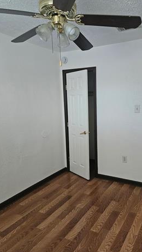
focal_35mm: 26
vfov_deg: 71.9
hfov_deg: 43.6
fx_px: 174
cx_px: 96
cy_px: 126
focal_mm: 5.4
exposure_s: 1/120
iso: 800
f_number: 1.8
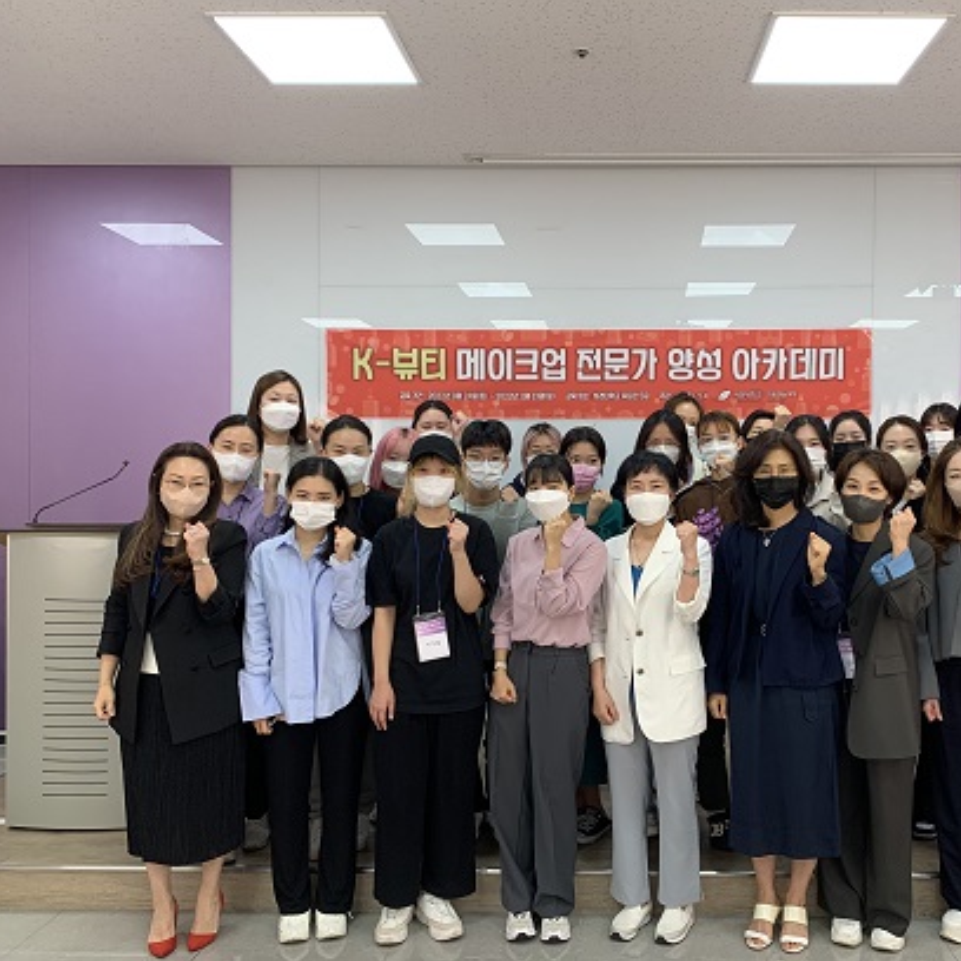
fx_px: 974
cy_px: 480
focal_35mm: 31
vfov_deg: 52.5
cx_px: 619
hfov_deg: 51.8
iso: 80
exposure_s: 1/120
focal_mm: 4.25
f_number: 1.8
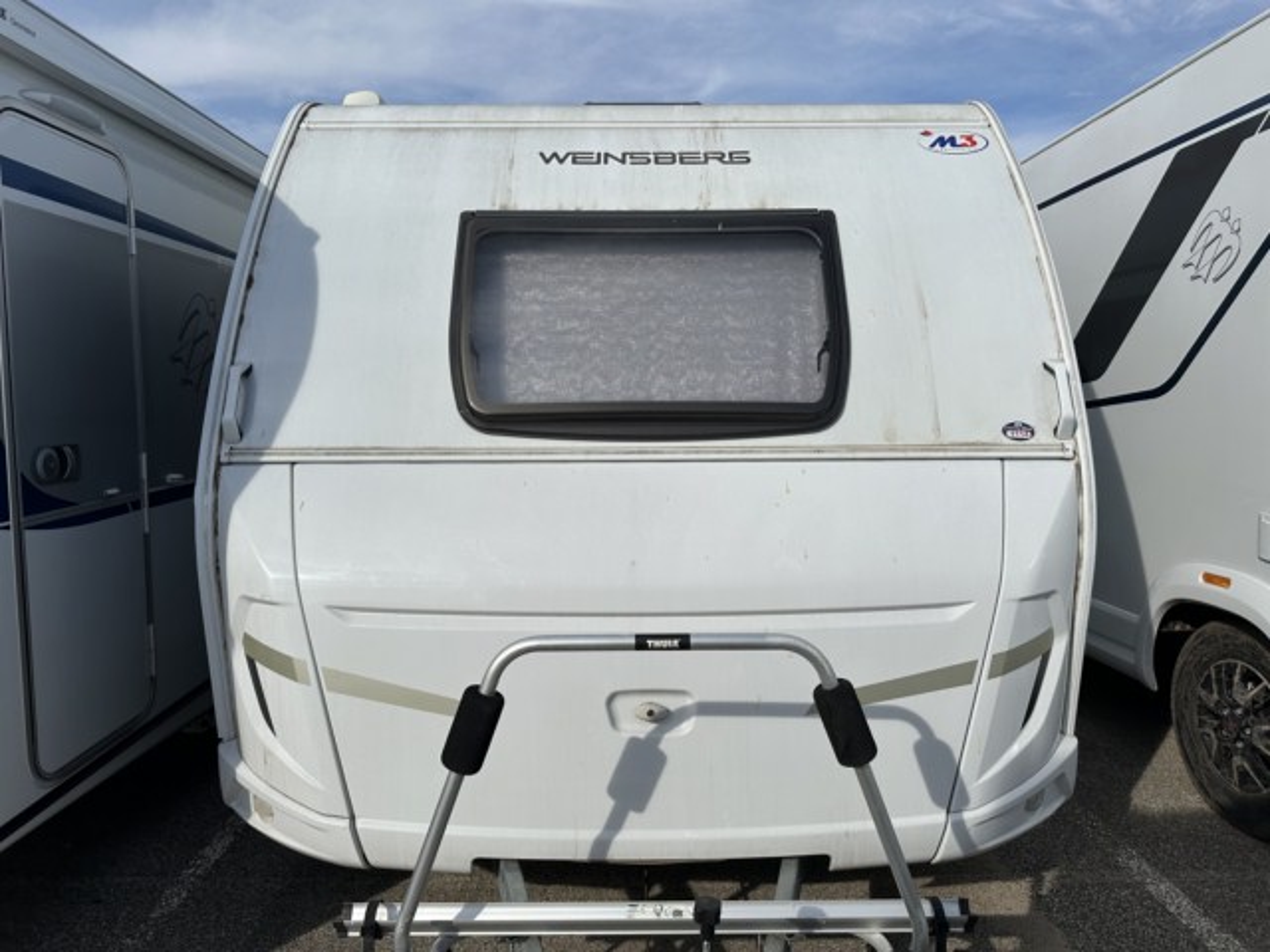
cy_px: 476
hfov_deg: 71.6
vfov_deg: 56.8
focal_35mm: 24
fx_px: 881
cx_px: 635
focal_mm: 6.86
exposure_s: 1/7576
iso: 80
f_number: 1.78
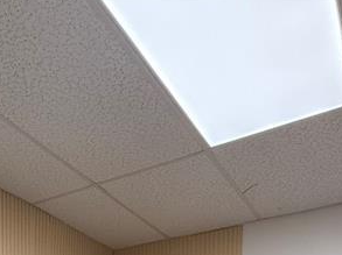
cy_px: 440
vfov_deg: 21.4
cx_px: 86
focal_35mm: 49
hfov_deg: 38.0
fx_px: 484
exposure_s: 1/120
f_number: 2.2
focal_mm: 2.22
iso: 250
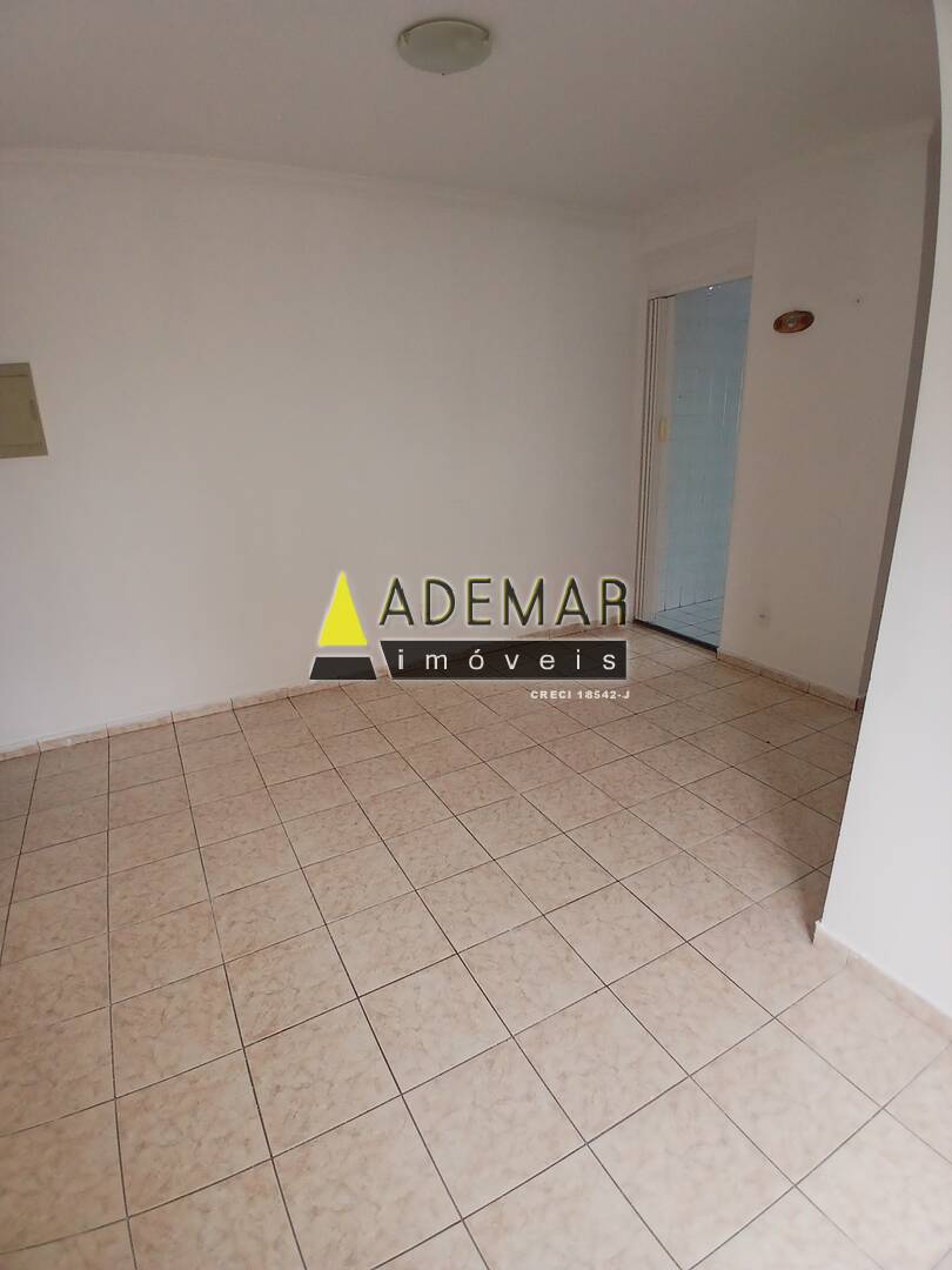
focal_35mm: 17
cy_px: 635
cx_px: 476
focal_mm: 1.4
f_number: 2.2
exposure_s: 1/60
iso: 50
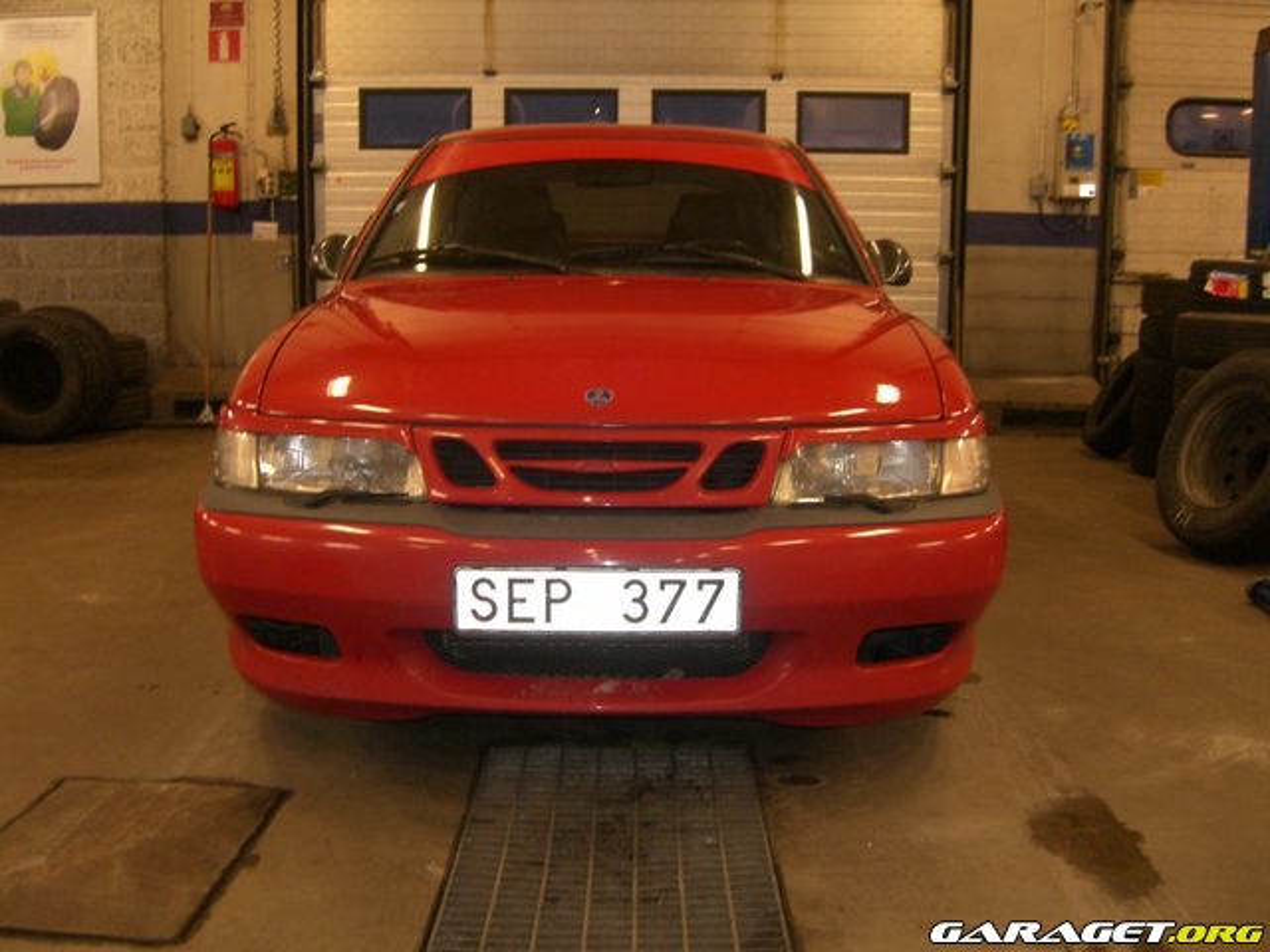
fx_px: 1394
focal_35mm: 38
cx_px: 635
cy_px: 476
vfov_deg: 37.7
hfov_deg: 49.0
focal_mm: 7.9
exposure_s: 1/60
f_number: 2.8
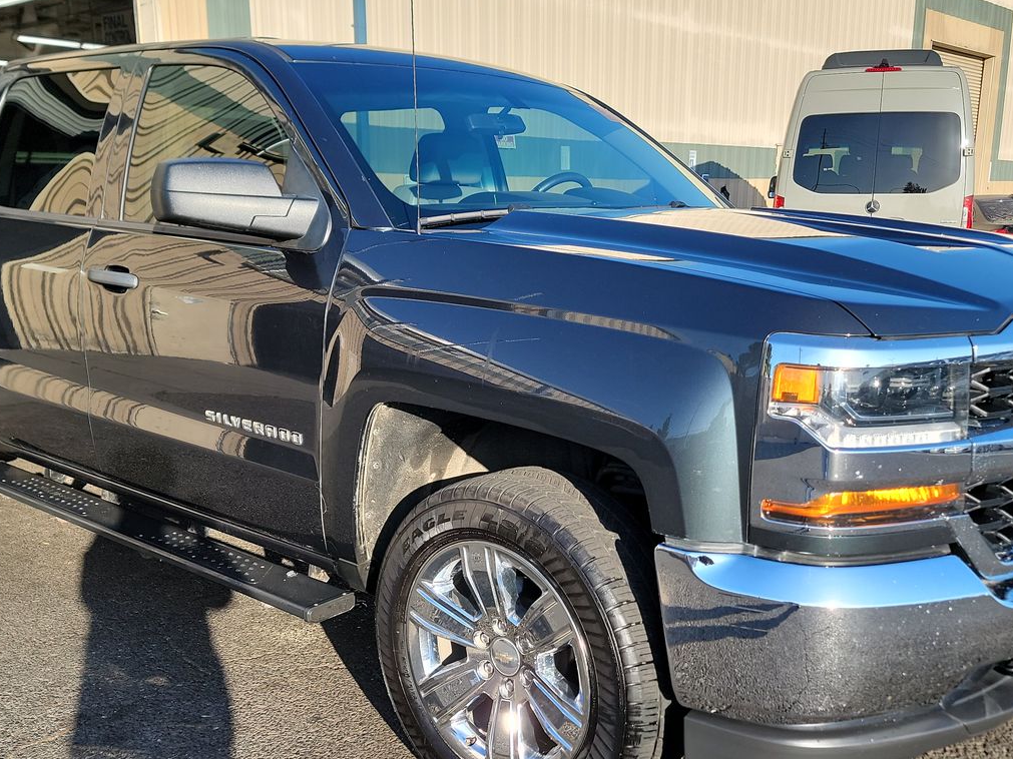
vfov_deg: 37.6
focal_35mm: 38
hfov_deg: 49.0
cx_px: 482
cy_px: 448
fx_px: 1112
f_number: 1.8
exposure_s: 1/426
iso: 50
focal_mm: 6.7
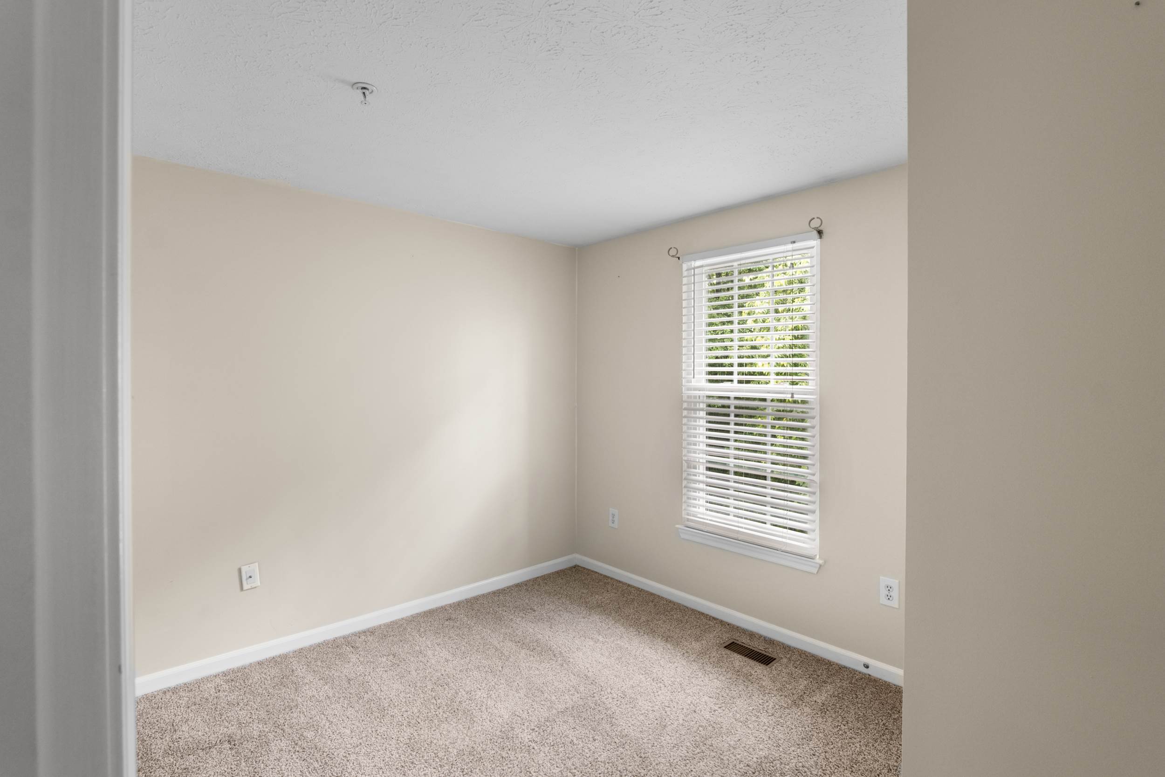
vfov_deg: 70.4
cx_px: 582
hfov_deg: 93.3
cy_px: 388
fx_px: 550
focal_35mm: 17
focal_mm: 16
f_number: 8
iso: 640
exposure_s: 1/2
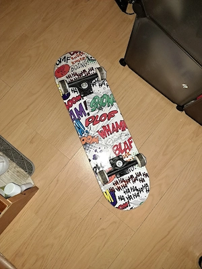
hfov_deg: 56.8
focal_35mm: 24
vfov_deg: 71.6
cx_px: 101
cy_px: 134
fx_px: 187
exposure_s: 1/50
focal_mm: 5.23
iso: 400
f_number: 1.8
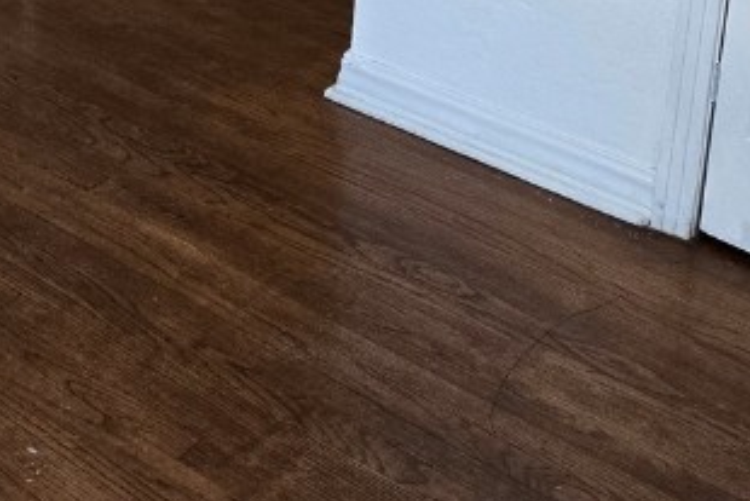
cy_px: -317
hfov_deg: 23.5
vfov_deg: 15.5
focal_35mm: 79
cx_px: -138
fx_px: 1647
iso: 250
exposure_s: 1/120
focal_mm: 5.4
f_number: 1.8
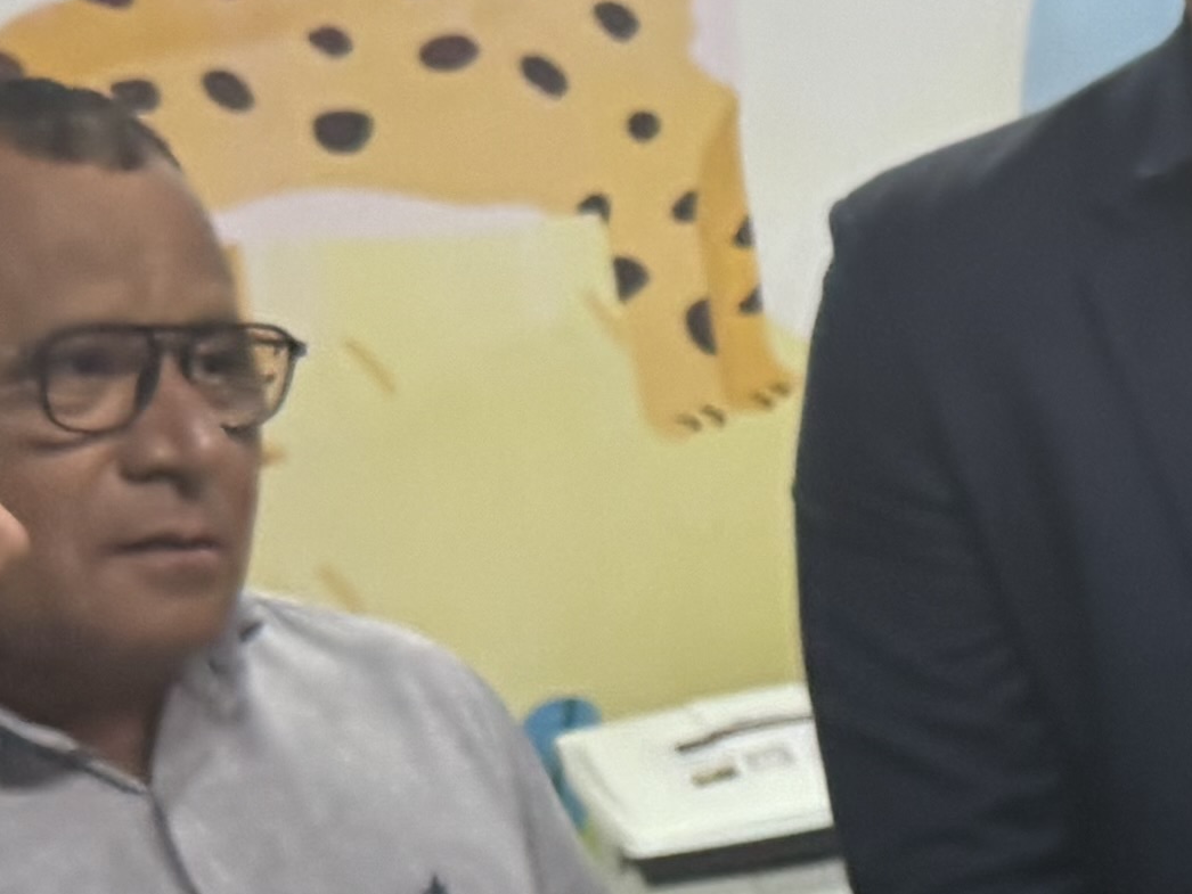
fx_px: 4512
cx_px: 2033
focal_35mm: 131
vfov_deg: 11.3
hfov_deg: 13.7
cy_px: 809
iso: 200
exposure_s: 1/60
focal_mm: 6.76
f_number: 1.78
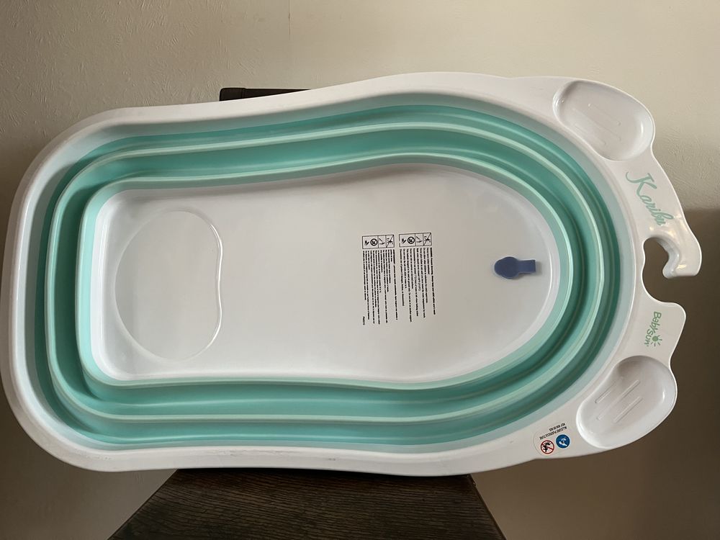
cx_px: 360
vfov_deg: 53.1
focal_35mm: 26
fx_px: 541
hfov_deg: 67.3
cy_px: 270
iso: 400
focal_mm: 5.1
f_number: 1.6
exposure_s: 1/50
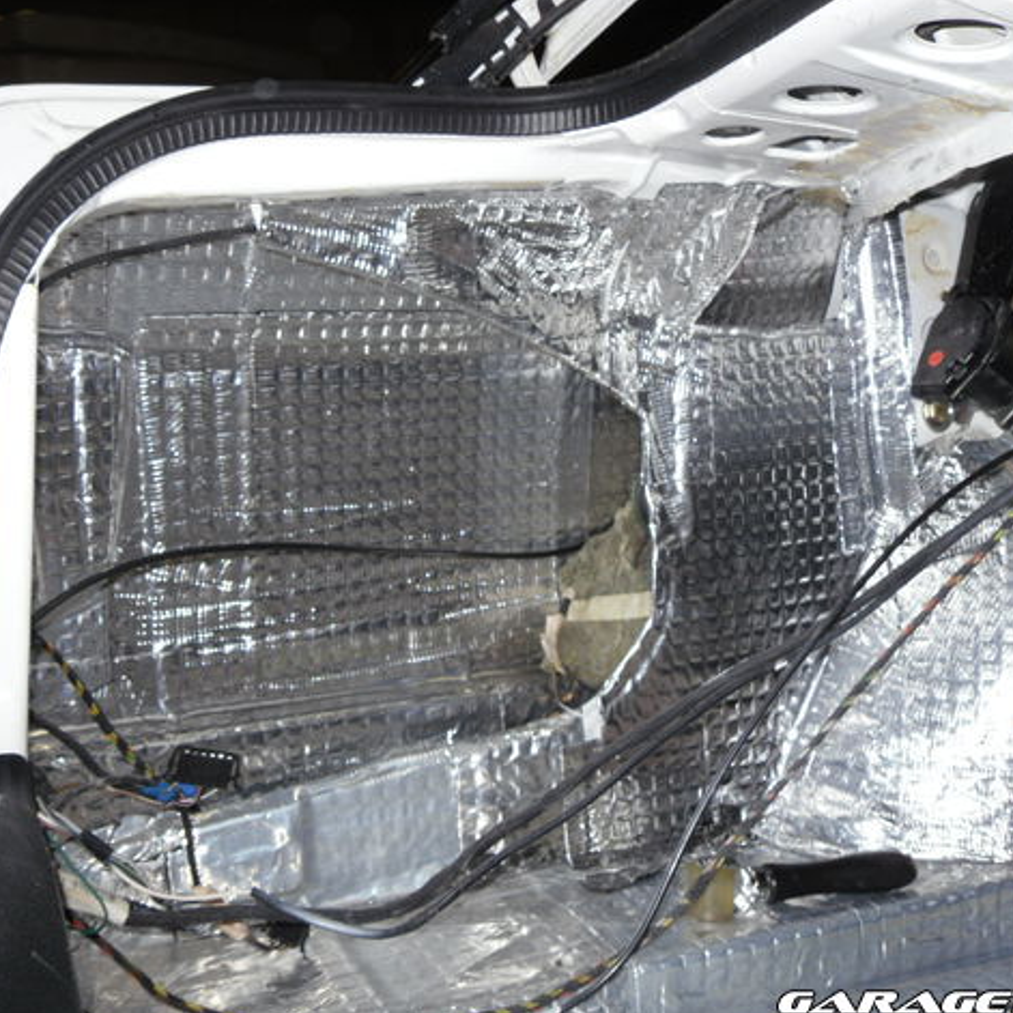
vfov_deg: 40.0
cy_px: 508
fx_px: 1391
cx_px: 458
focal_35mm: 42
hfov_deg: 40.0
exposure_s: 1/45
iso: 80
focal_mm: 6.3
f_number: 3.5
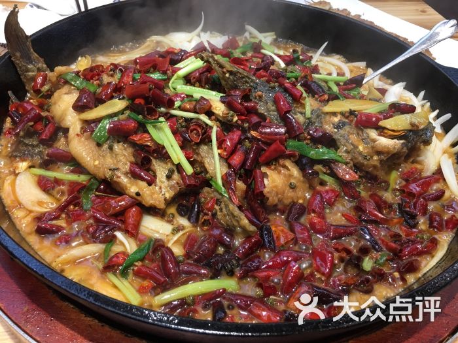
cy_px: 172
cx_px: 229
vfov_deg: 48.2
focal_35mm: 29
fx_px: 384
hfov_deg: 61.7
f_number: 2.2
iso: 40
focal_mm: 4.15
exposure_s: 1/17
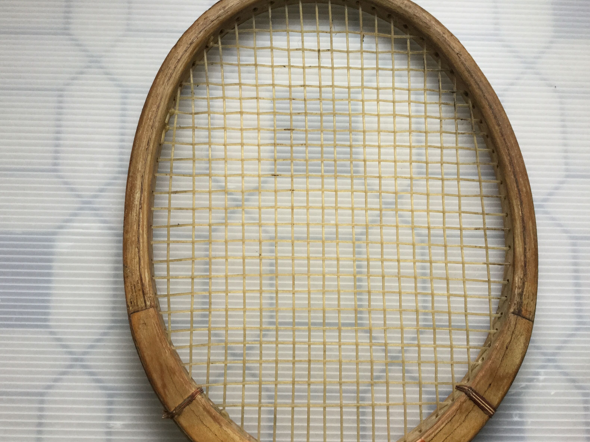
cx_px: 293
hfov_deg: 56.8
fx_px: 545
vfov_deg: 44.2
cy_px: 227
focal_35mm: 32
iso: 80
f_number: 2.4
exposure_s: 1/33
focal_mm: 3.3
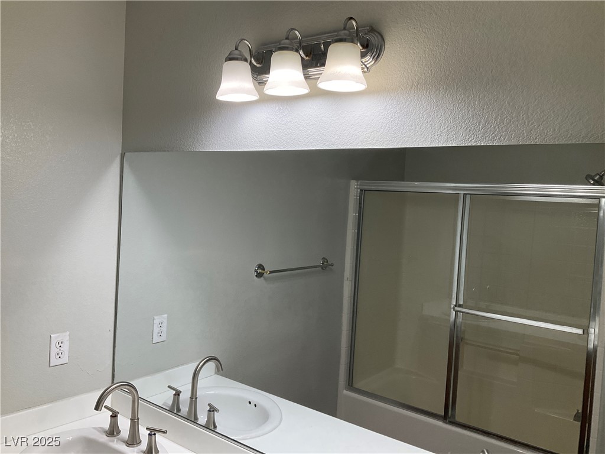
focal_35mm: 29
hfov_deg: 61.7
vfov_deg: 48.2
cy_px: 227
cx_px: 302
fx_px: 507
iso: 64
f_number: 1.8
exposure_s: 1/120
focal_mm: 3
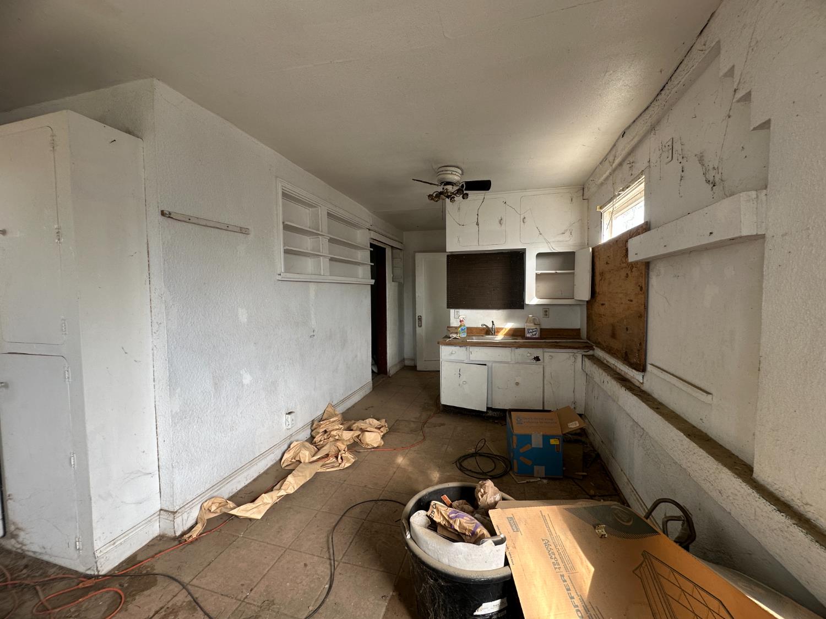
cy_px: 310
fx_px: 334
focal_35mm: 14
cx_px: 413
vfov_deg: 85.7
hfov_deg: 102.1
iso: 64
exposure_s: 1/99
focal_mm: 2.22
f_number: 2.2
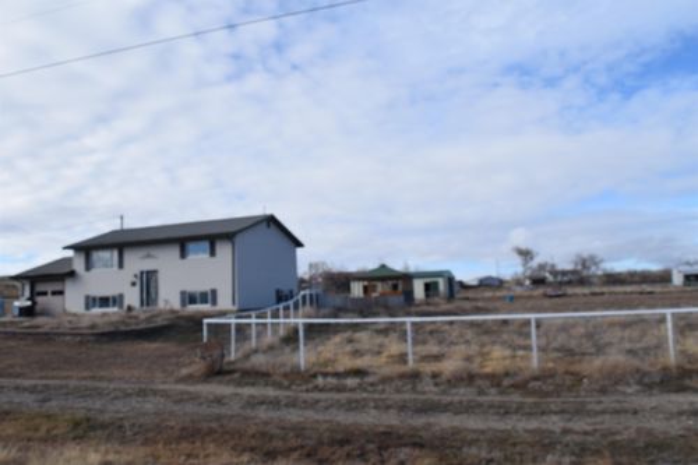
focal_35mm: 33
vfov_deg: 39.9
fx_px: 640
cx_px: 349
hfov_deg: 57.2
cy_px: 232
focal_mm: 22
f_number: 10
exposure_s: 1/400
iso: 200
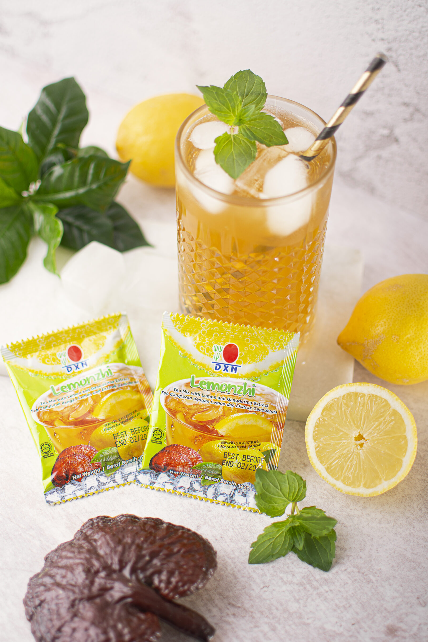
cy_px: 308
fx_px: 990
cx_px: 206
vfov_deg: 35.9
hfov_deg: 24.4
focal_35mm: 56
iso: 100
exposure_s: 1/160
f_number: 1.8
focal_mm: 35
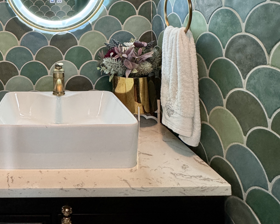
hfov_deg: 54.2
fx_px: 249
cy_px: 25
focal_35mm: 30
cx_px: 50
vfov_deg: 44.4
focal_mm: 2.22
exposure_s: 1/50
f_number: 2.2
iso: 400
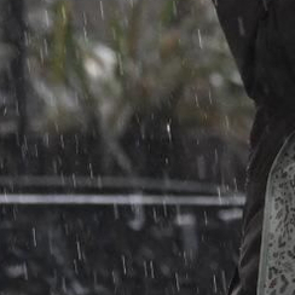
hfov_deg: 1.5
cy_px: 34
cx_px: 594
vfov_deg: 1.6
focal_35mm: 1130
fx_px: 10893
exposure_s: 1/320
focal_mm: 135
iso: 2500
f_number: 5.3
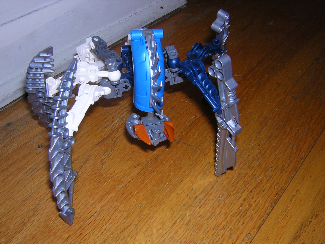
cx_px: 162
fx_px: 338
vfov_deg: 39.7
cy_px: 122
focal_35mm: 36
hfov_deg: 51.4
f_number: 5.2
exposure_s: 1/60.1
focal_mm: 4.7
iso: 100
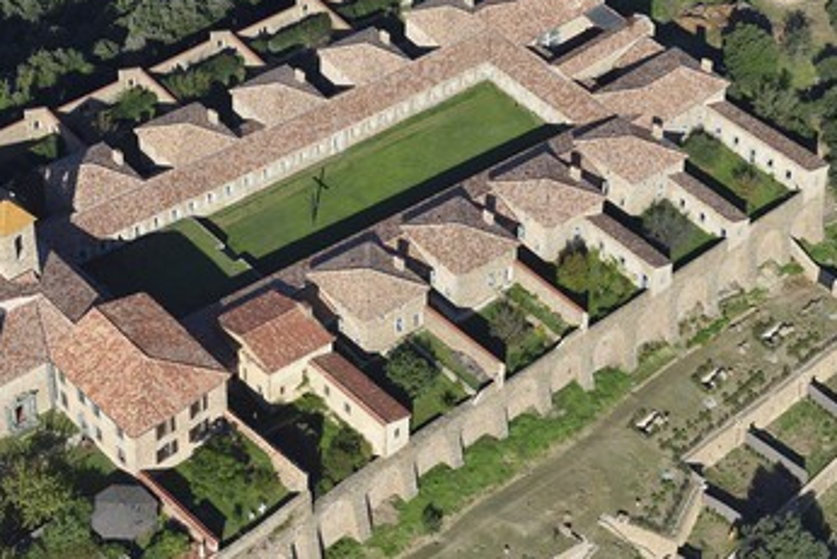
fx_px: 1977
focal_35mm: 85
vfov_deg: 16.1
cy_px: 225
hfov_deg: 23.9
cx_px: 346
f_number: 8
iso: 400
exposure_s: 1/1250
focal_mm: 70
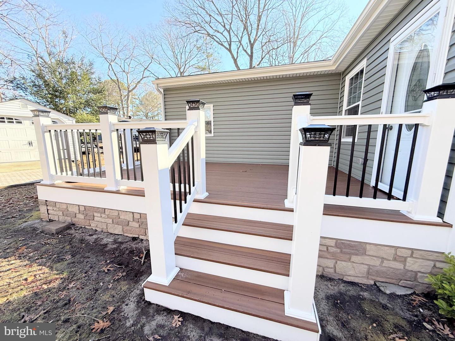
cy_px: 170
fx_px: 184
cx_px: 228
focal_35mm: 14
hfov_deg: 102.1
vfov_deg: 85.7
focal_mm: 2.22
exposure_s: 1/445
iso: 64
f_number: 2.2
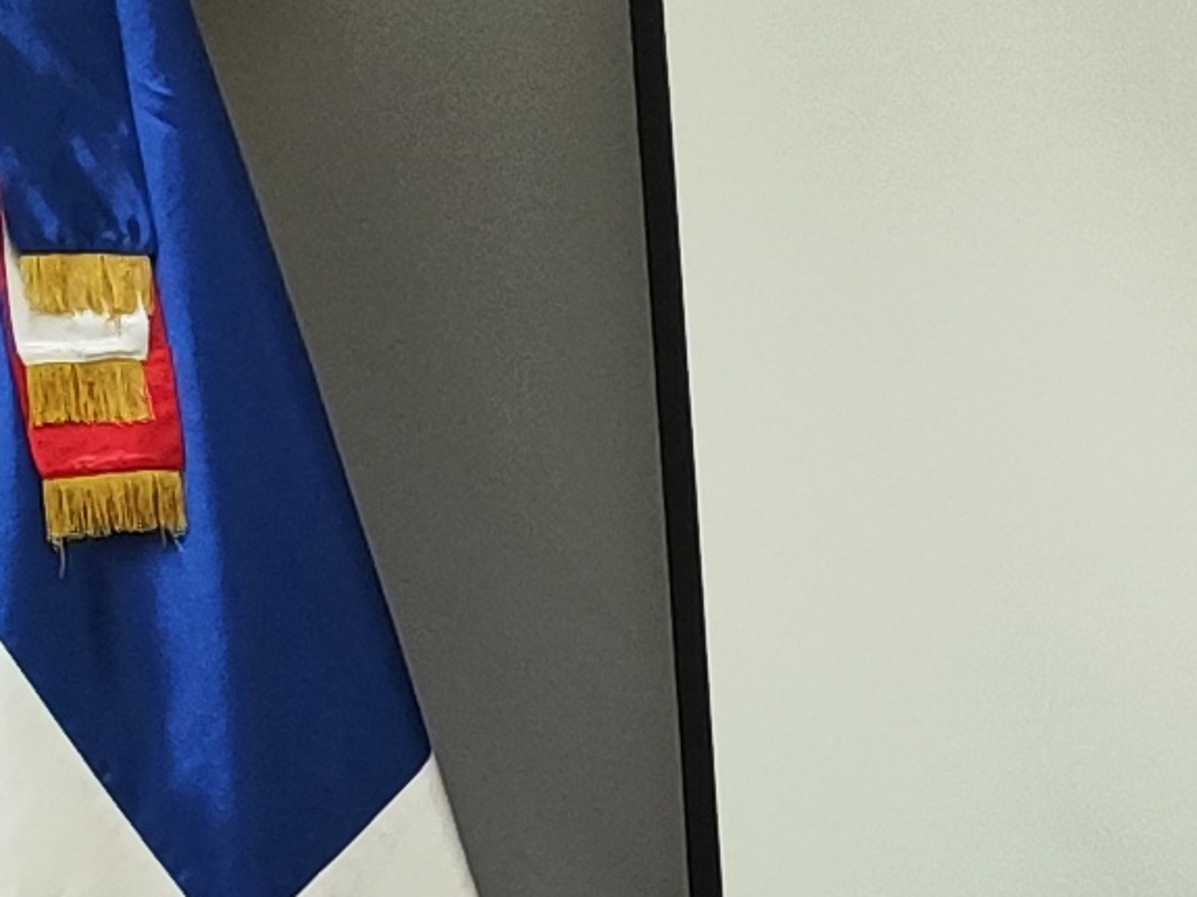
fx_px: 5774
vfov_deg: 8.1
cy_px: 2231
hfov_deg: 10.6
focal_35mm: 167
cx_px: 2588
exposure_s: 1/100
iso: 476
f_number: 1.89
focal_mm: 5.89
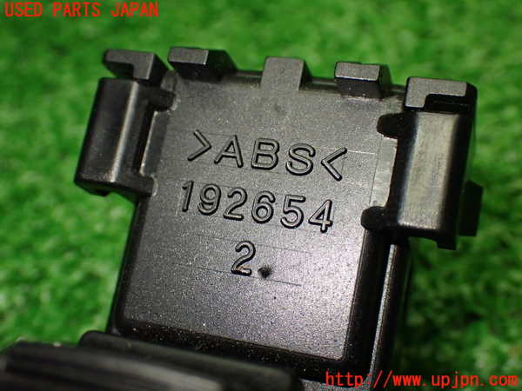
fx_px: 754
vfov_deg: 29.1
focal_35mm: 50
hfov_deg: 38.2
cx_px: 261
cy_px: 196
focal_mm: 9.01
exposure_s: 1/200
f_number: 3.2
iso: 640
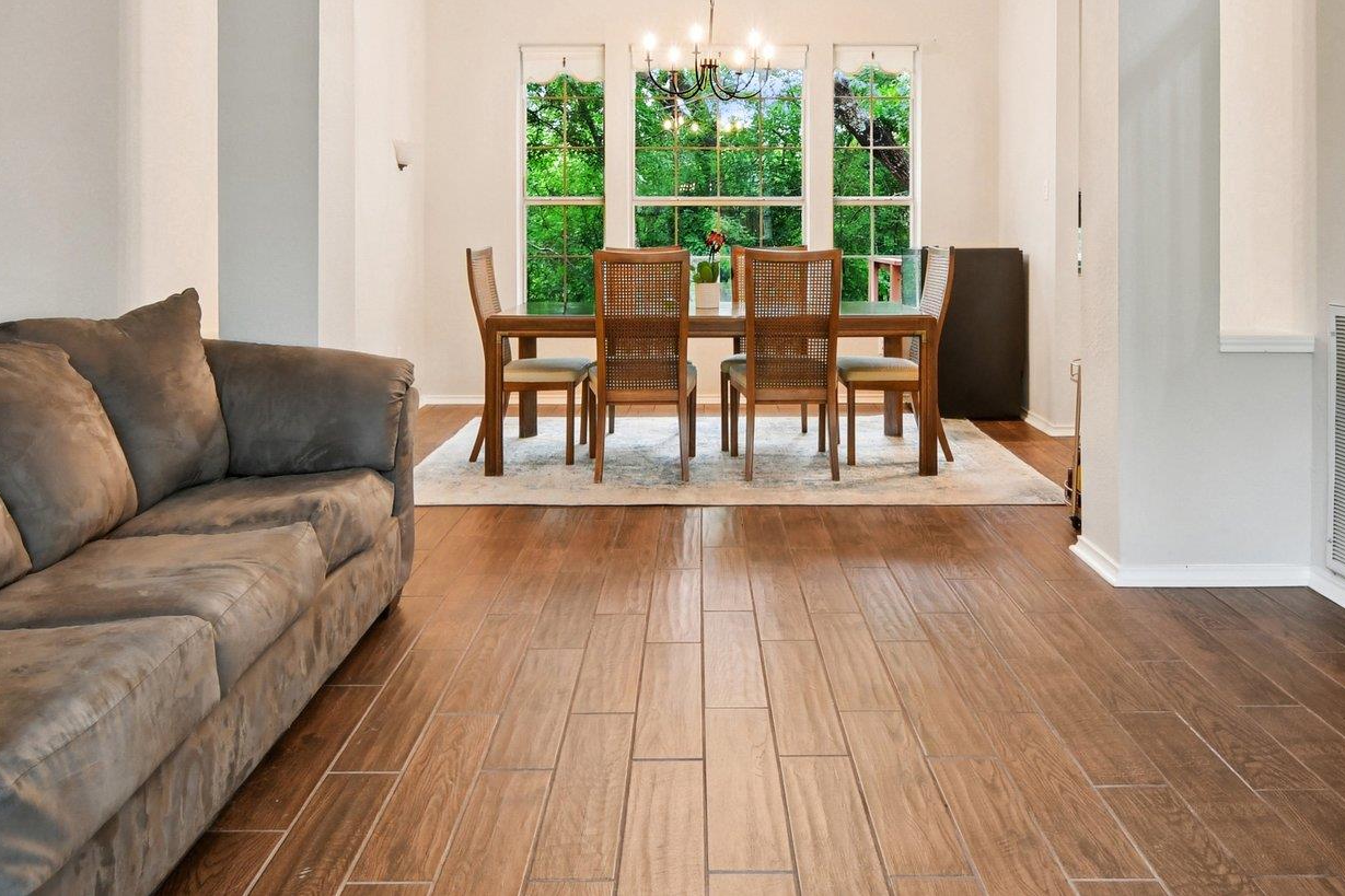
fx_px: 934
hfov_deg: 71.5
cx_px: 711
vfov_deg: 47.8
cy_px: 150
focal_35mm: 25
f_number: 8
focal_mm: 10
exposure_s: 1/4
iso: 400
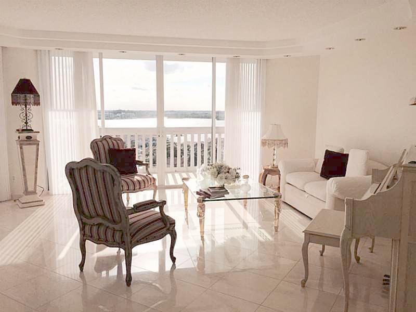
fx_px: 349
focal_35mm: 29
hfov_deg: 61.7
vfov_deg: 48.2
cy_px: 156
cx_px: 208
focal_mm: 4.15
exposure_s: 1/2639
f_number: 2.2
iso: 32
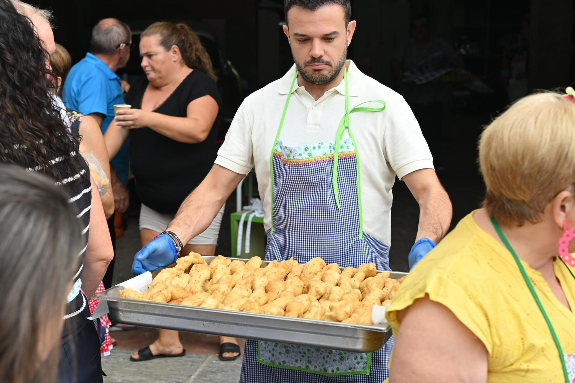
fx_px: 926
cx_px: 288
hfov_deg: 34.5
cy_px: 192
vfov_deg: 23.4
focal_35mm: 58
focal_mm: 39
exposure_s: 1/200
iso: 100
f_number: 4
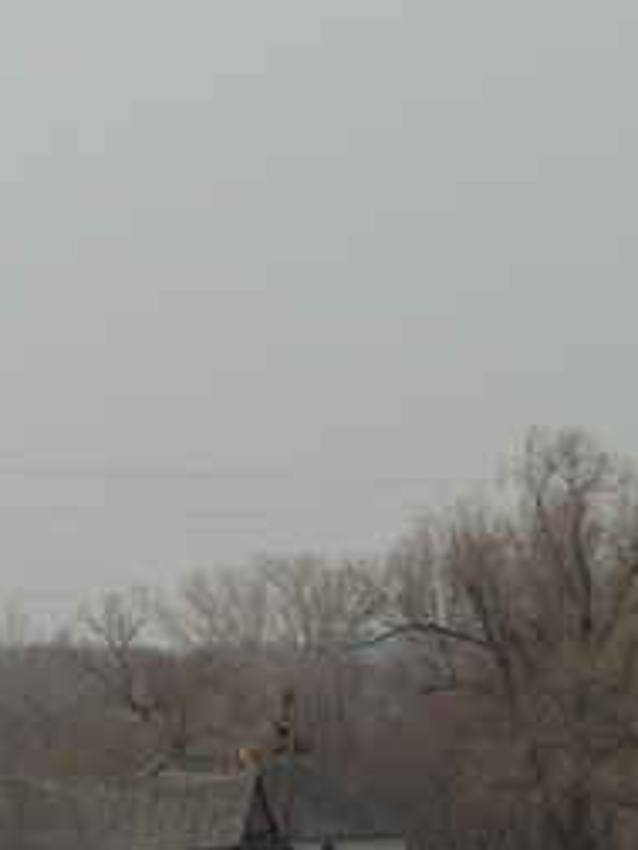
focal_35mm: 236
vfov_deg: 8.4
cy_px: 771
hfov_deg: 6.3
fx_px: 5800
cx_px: -162
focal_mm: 11.8
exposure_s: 1/250
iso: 80
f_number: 7.3
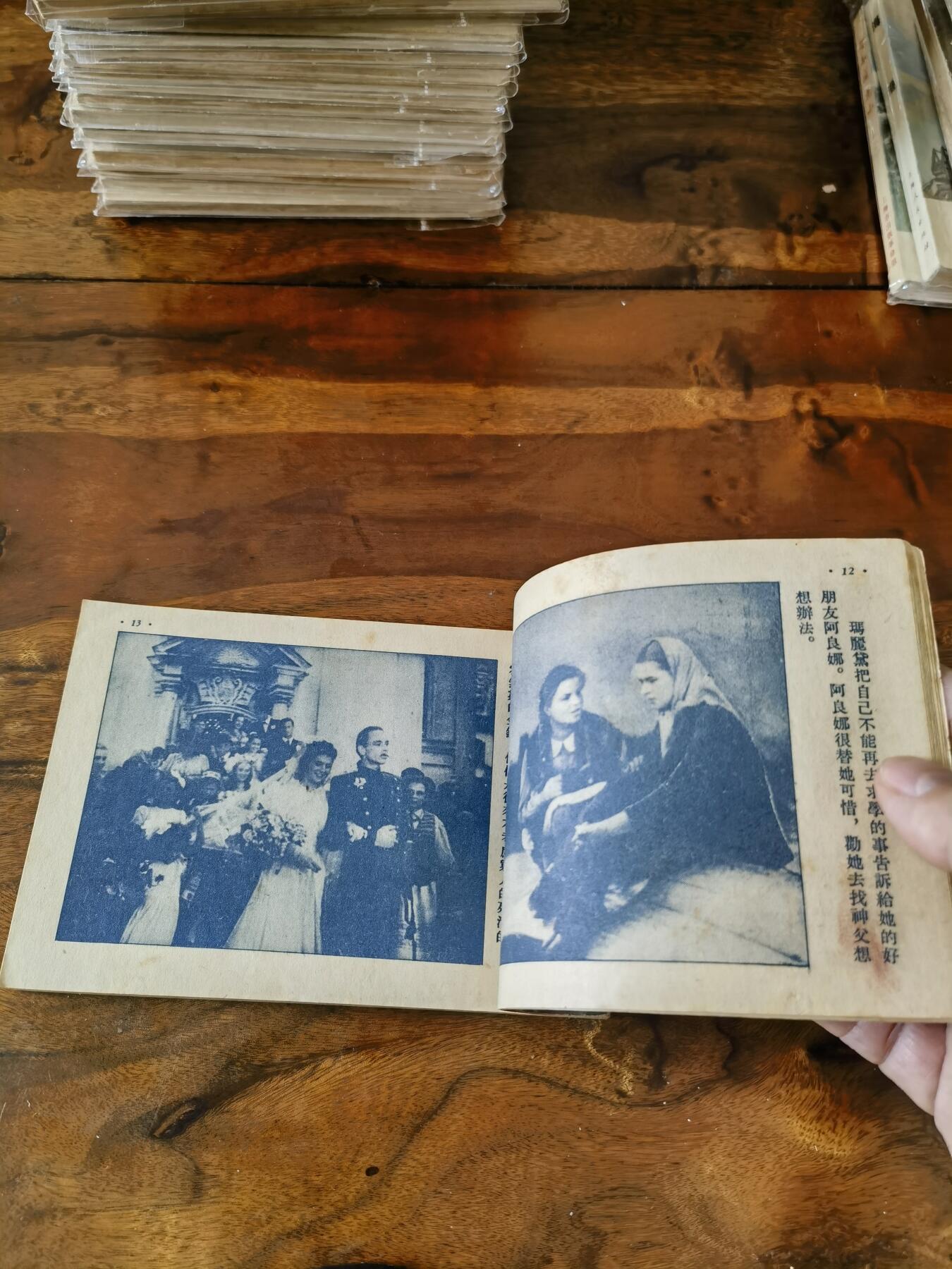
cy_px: 634
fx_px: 990
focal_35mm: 27
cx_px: 476
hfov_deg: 51.4
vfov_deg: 65.3
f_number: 1.9
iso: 250
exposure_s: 1/120
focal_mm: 6.67
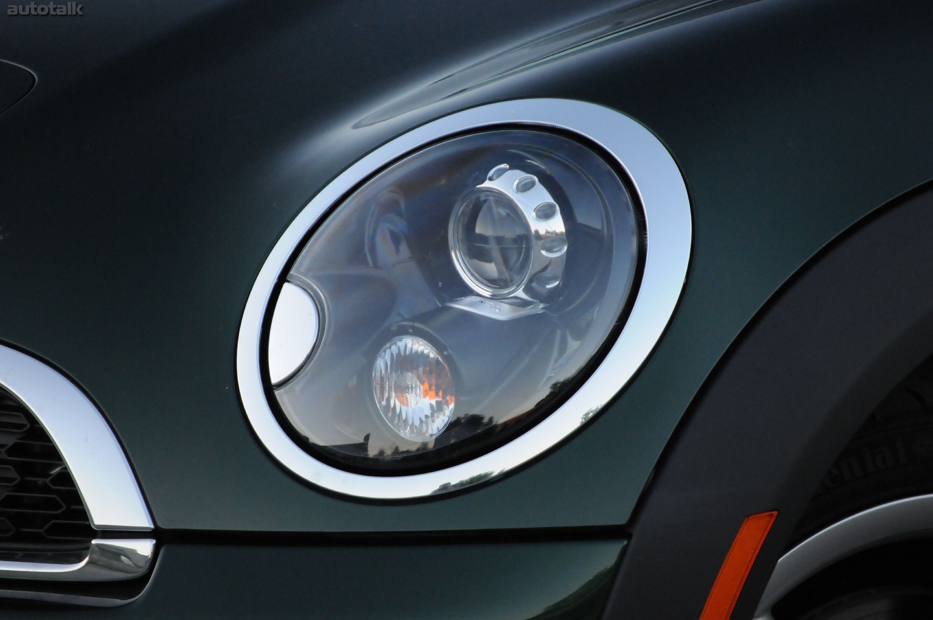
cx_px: 466
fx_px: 5631
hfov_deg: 9.5
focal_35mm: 218
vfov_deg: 6.3
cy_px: 310
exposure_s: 1/320
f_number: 5
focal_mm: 145
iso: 2000
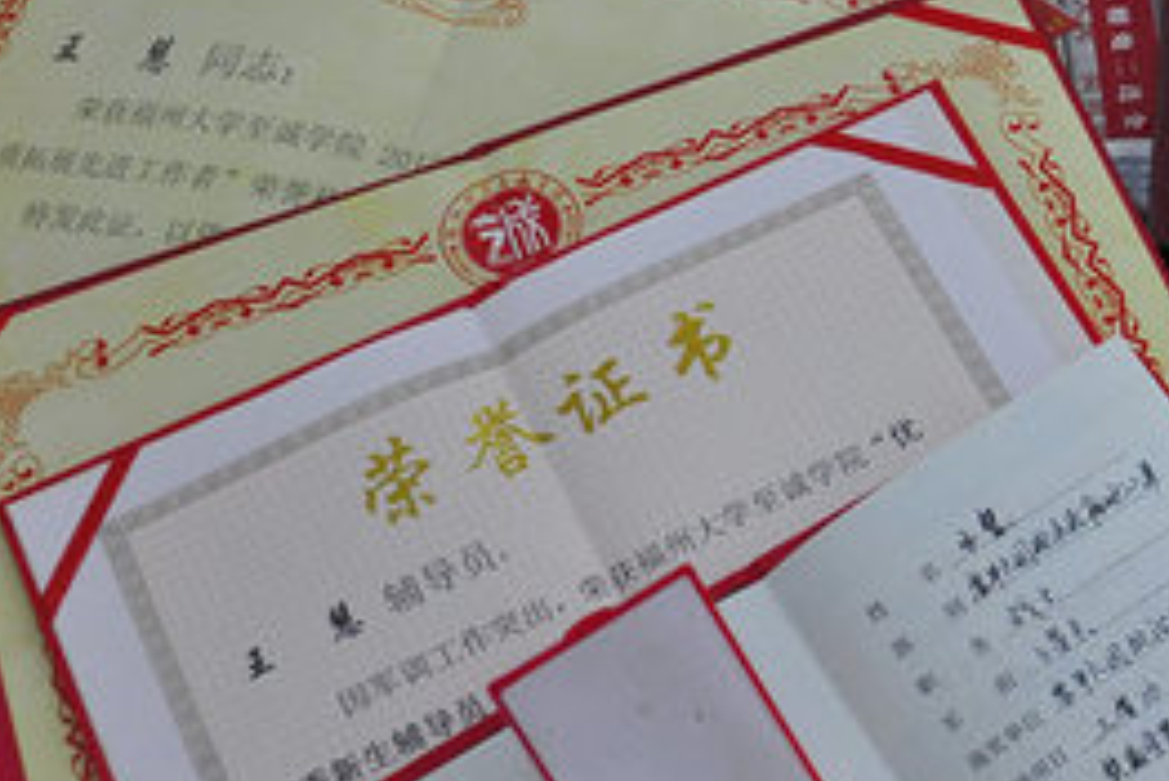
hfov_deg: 27.2
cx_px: 1017
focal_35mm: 72
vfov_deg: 18.9
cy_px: 366
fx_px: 2344
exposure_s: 1/50
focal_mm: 21
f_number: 3.8
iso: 200
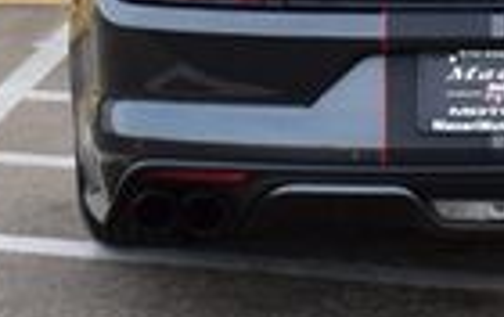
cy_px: -274
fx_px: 2206
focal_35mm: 160
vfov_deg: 7.9
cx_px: 580
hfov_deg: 12.8
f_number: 8
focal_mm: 23
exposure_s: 1/60
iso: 400
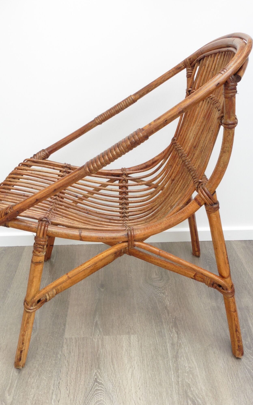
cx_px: 130
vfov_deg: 52.7
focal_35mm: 37
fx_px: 408
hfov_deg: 34.4
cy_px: 205
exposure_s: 1/30
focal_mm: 6.1
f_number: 6.3
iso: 125
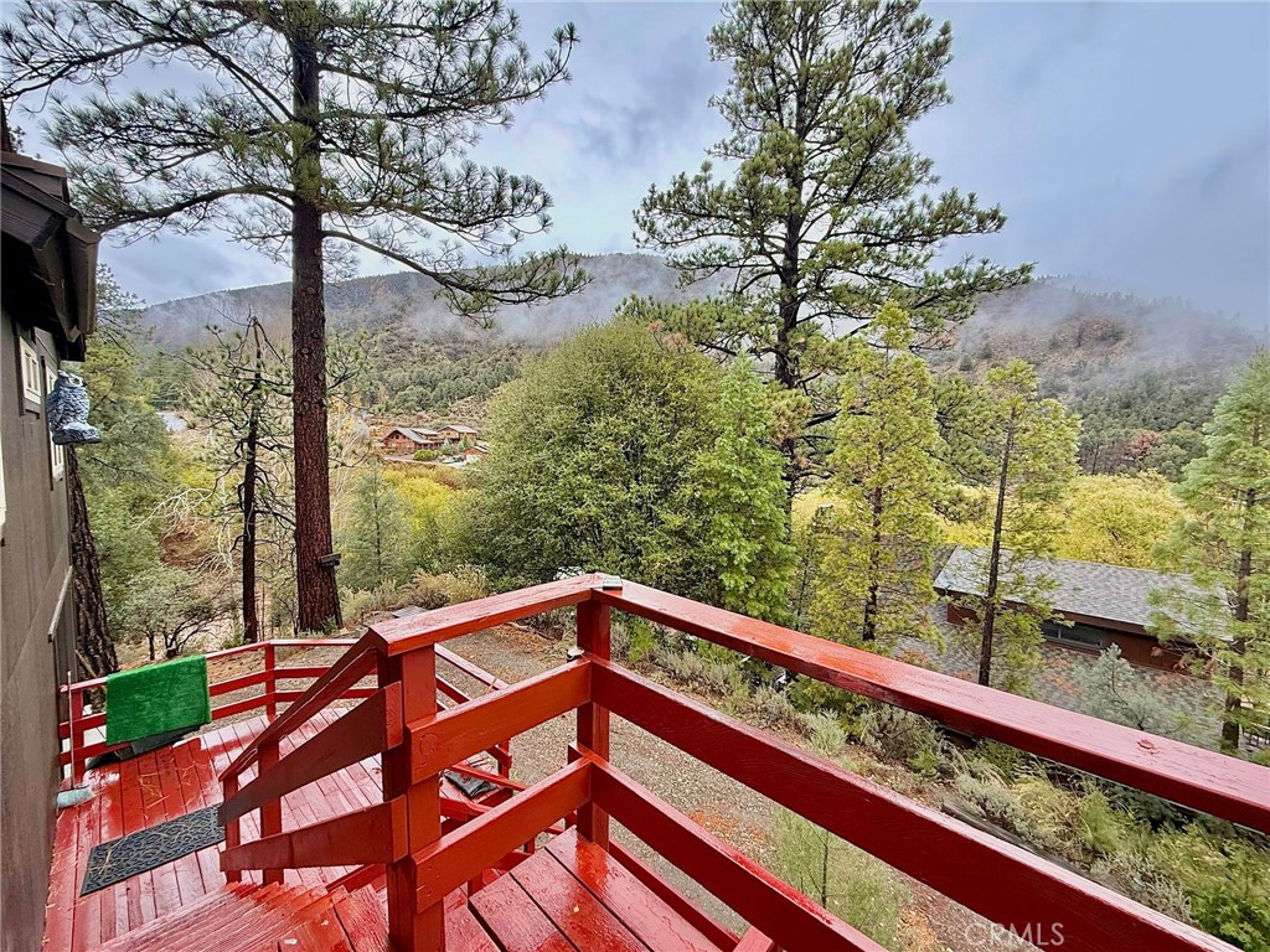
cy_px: 476
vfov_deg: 85.7
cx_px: 635
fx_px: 514
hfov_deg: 102.1
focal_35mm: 14
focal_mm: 2.22
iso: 100
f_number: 2.2
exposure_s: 1/99
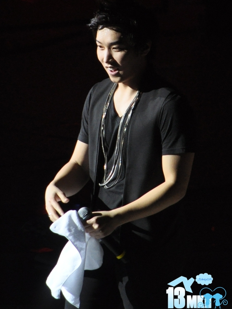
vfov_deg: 4.0
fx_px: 4381
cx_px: 116
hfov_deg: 3.0
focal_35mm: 490
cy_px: 147
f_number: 5.6
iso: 800
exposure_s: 1/400
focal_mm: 300
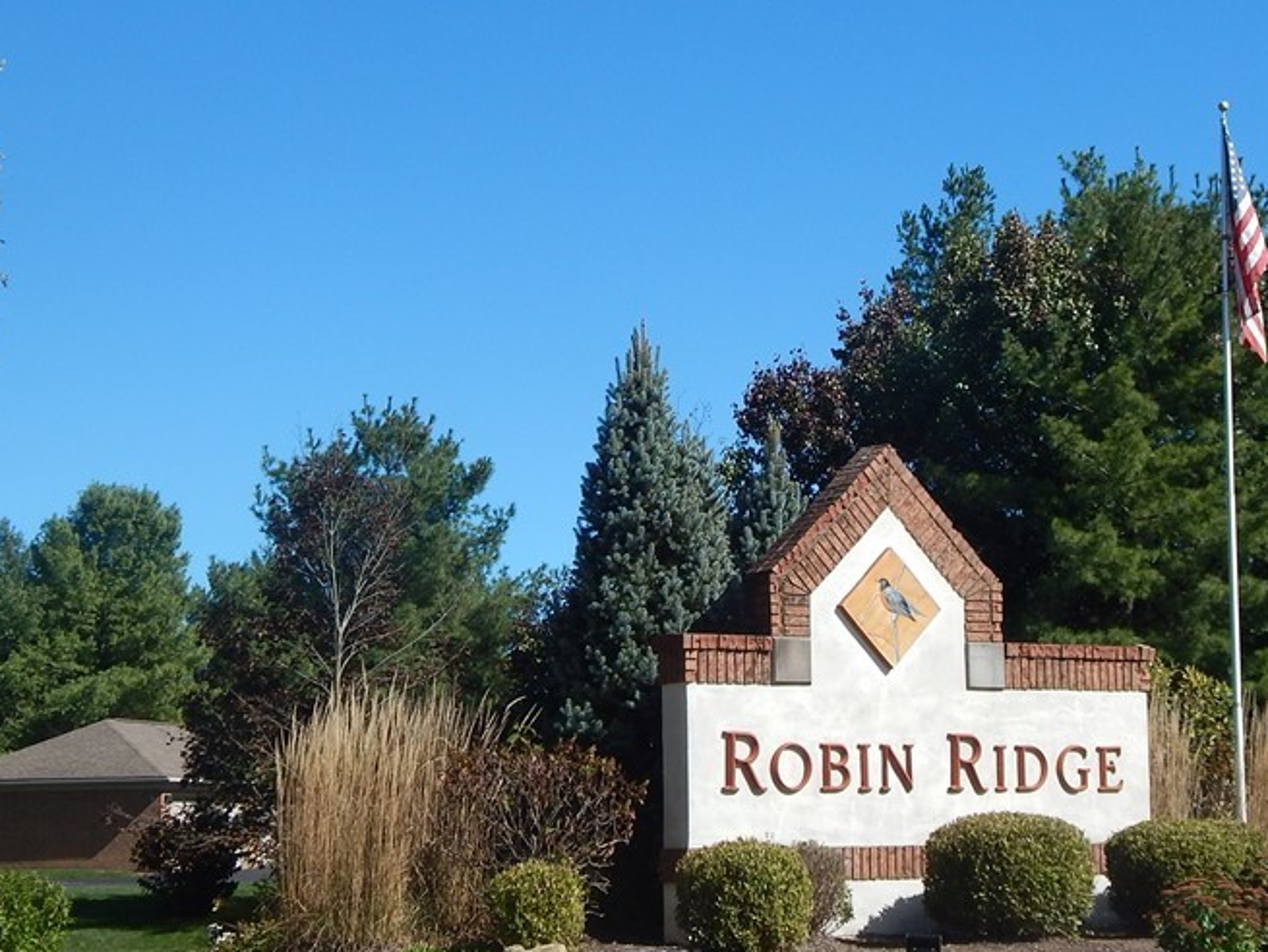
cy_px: 393
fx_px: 2749
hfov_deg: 25.9
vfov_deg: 19.6
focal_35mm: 75
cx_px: 730
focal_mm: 8.6
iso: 125
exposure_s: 1/1250
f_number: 3.7
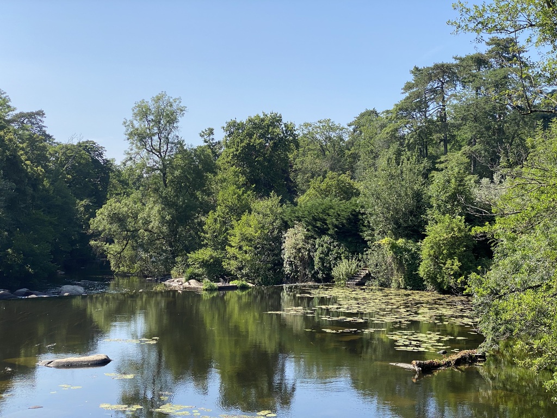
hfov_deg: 36.8
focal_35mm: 52
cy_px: 209
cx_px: 278
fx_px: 837
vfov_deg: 28.0
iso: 20
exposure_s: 1/1261
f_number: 2
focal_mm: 6
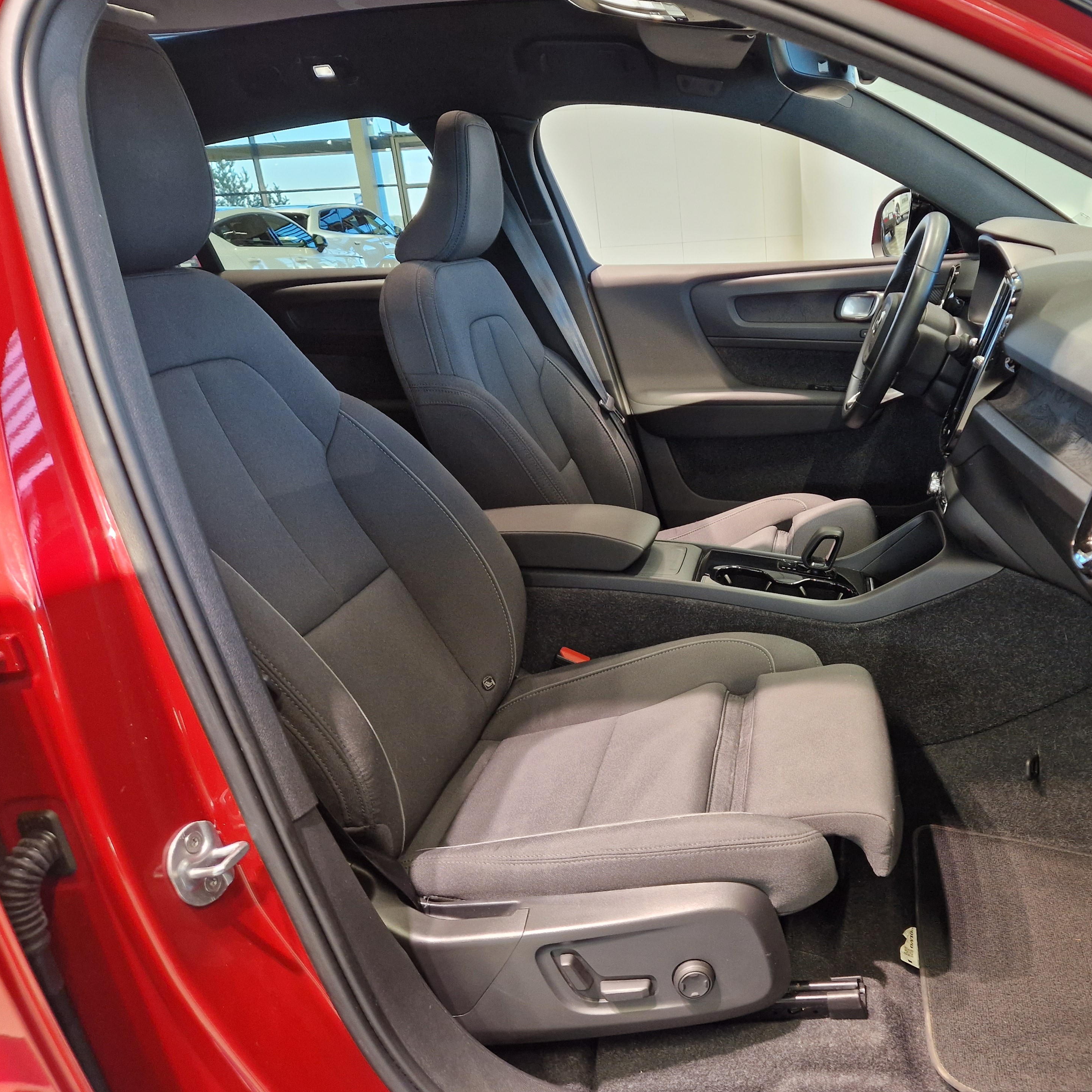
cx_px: 736
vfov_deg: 57.3
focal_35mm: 28
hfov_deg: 56.0
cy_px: 559
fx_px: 999
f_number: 1.8
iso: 250
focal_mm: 5.4
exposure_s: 1/100
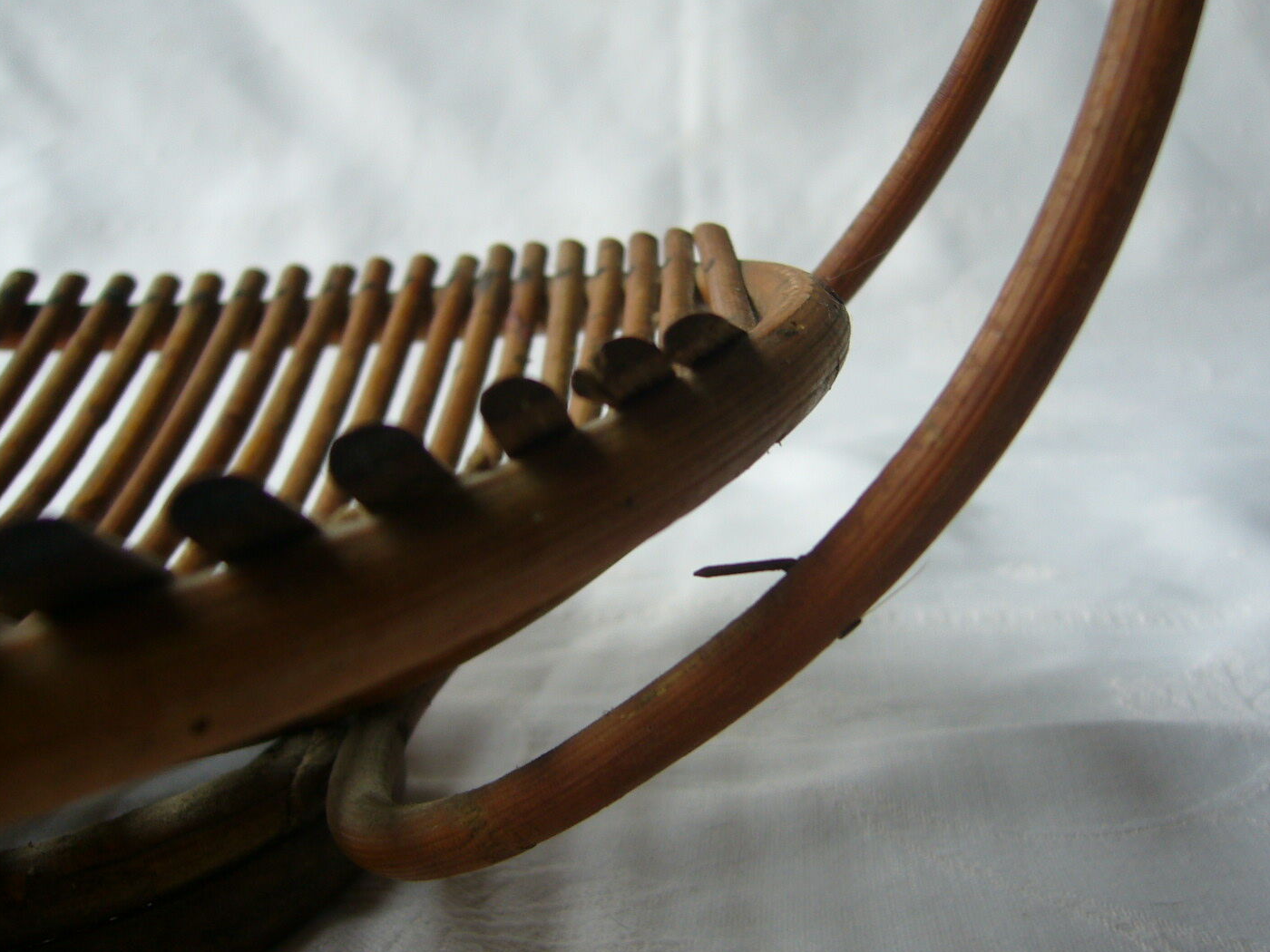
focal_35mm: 40
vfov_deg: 36.0
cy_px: 492
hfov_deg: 46.7
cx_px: 708
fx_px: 1468
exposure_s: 1/25
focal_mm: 5.8
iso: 80
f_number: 2.8
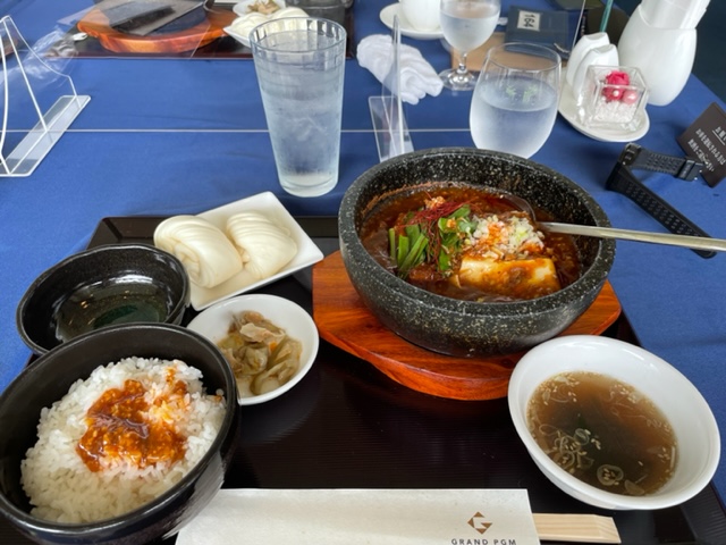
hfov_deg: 67.3
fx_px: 545
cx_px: 363
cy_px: 272
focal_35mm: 26
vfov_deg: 53.1
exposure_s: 1/106
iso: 32
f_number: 1.6
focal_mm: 4.2
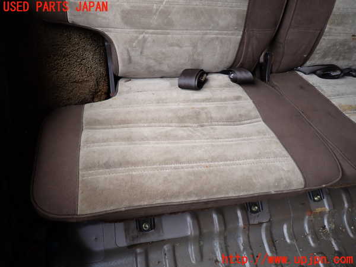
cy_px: 134
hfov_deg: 69.4
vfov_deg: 54.9
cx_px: 178
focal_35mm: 25
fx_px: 257
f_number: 2
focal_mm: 4.5
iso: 100
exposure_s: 1/100
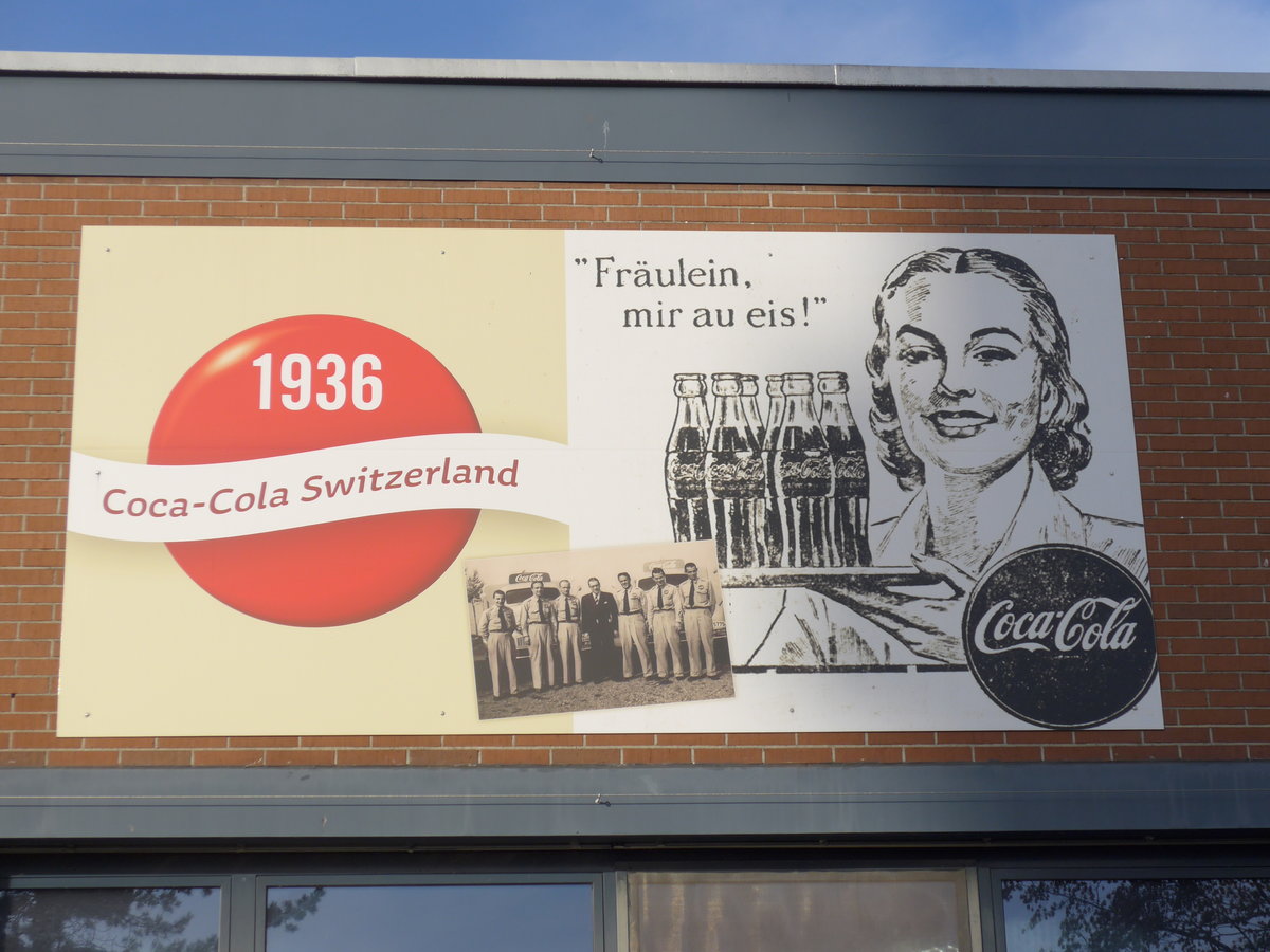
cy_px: 476
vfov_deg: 18.4
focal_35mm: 80
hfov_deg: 24.4
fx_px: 2935
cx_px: 635
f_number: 4.4
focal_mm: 16
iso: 80
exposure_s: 1/640
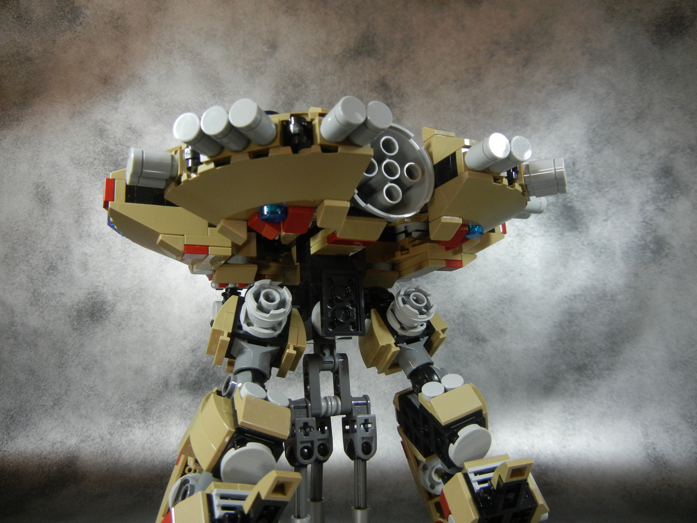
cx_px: 348
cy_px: 262
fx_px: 604
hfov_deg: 60.0
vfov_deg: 46.8
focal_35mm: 30
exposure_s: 1/72.7
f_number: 3.5
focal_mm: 5.4
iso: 400
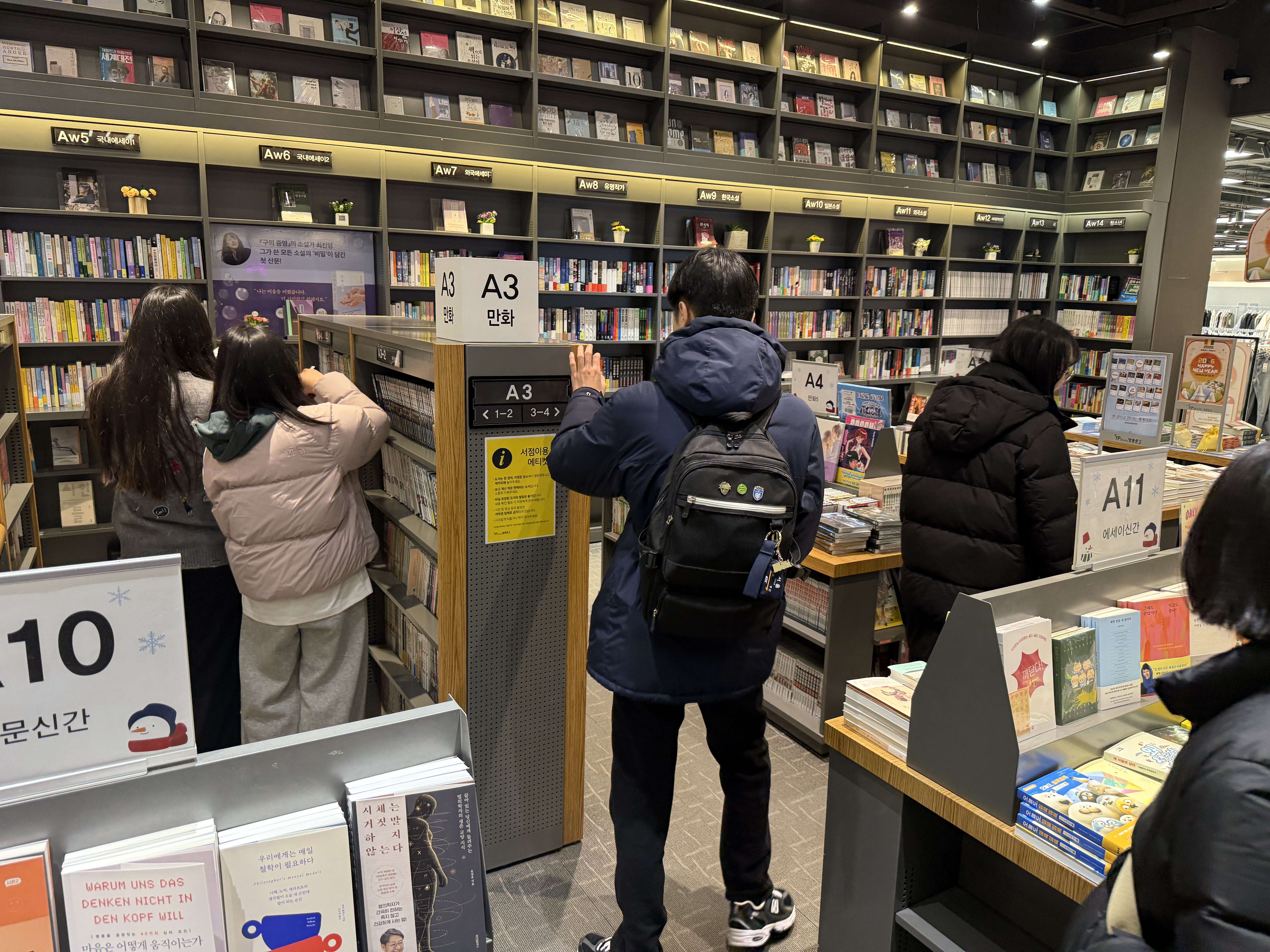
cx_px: 635
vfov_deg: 56.8
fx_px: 881
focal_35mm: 24
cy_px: 476
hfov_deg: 71.6
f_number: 1.78
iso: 200
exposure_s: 1/60
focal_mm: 6.76
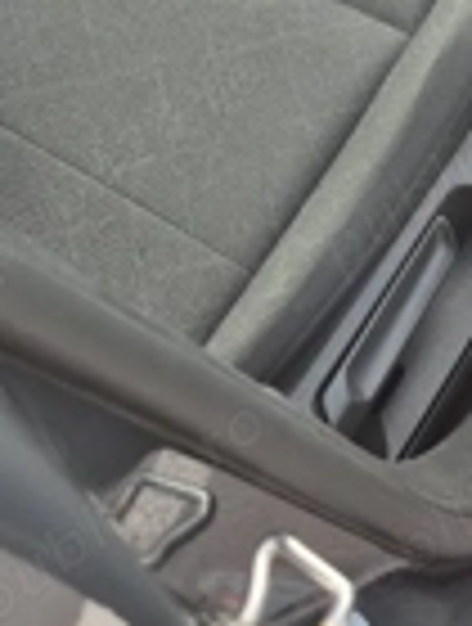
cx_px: 557
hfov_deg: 20.9
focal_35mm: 66
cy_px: -135
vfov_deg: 26.0
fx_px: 1194
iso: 25
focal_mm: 5.4
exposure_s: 1/192
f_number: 1.8
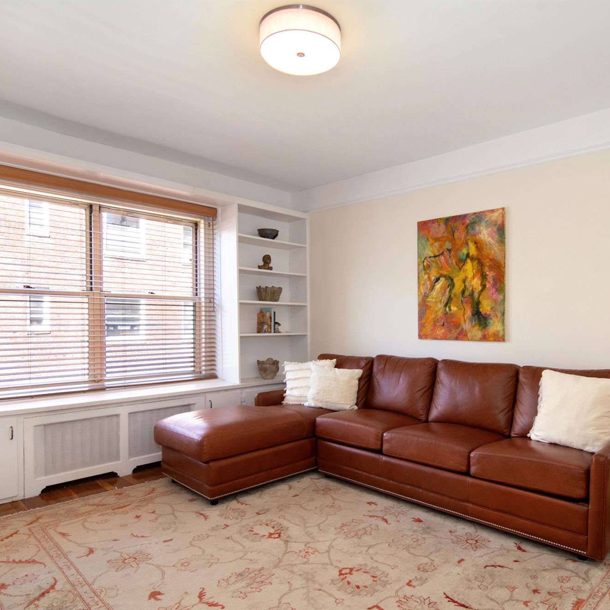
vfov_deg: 70.5
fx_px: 432
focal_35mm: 22
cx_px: 351
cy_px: 311
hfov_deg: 70.1
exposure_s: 1/25
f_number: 11
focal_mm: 11
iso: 640
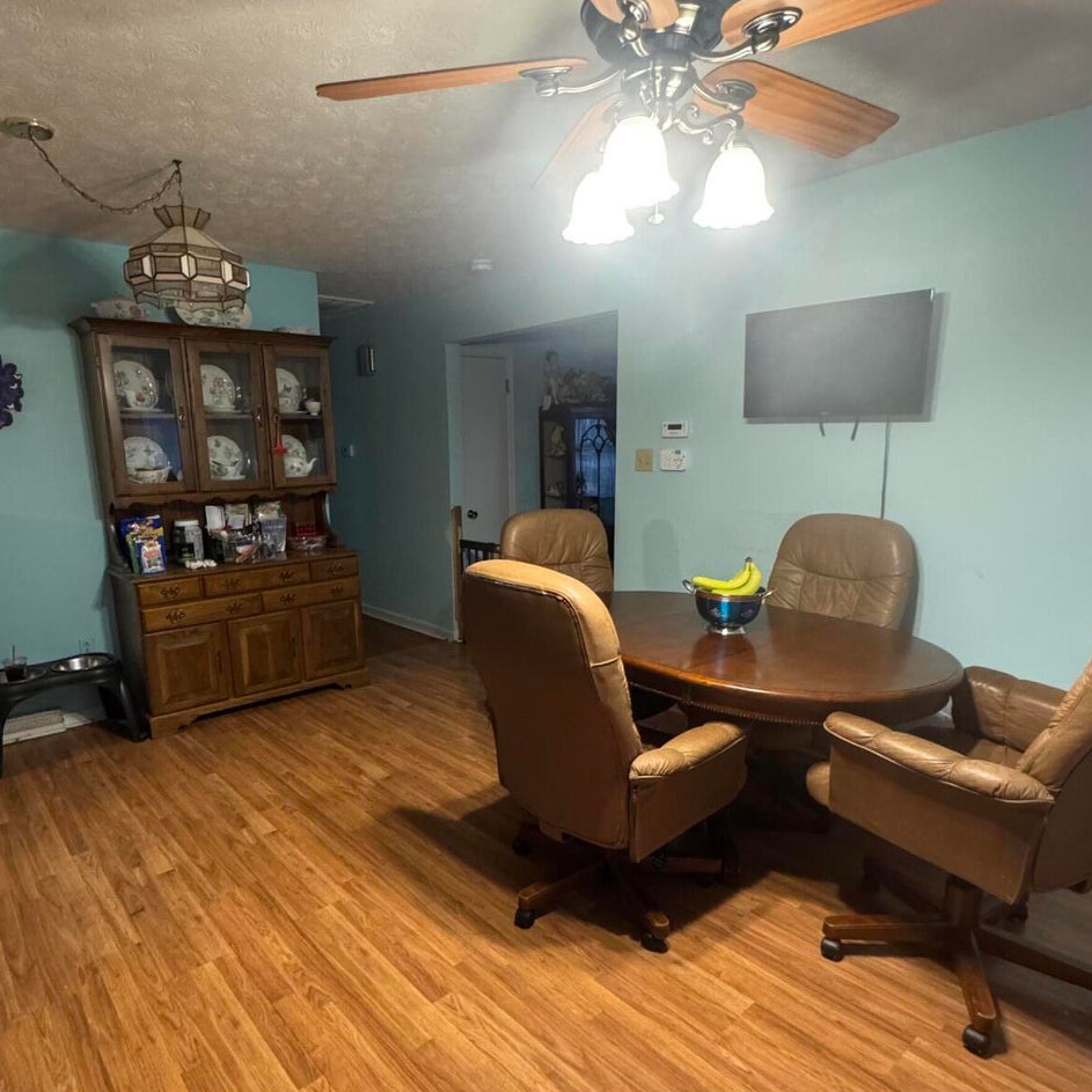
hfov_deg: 71.9
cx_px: 483
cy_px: 606
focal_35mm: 21
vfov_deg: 71.9
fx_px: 749
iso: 1000
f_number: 2.2
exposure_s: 1/40
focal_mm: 2.22
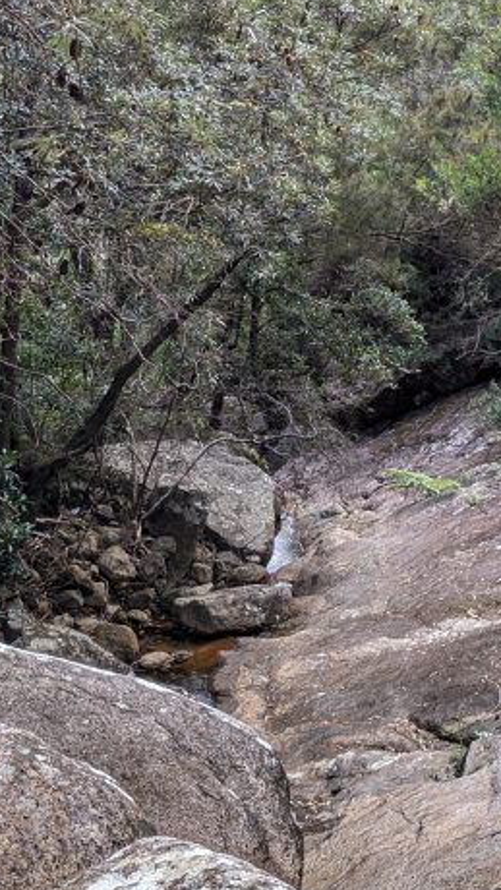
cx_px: 233
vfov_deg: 31.8
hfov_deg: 18.3
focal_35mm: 66
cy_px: 380
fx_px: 1558
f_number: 1.73
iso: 47
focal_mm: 4.38
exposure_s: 1/289
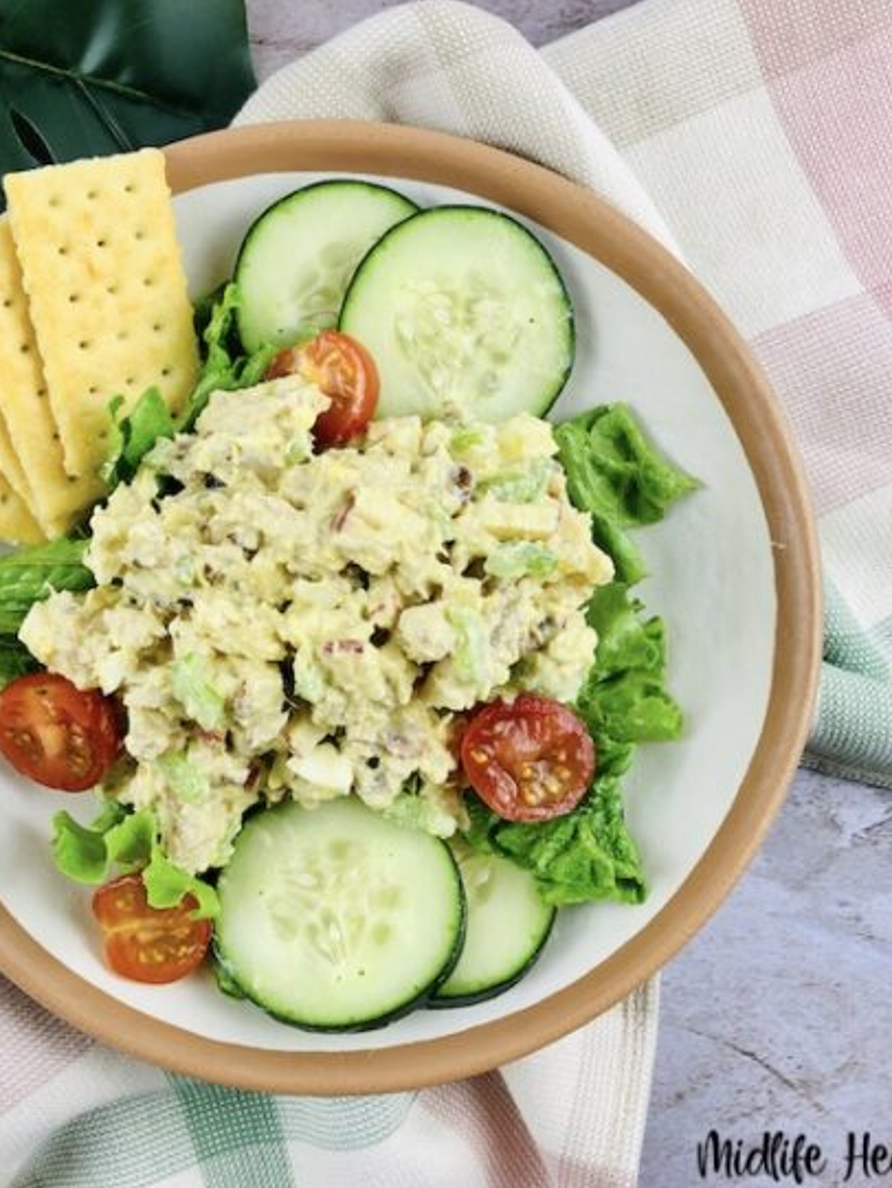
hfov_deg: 37.5
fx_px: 1305
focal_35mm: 38
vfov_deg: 49.0
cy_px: 601
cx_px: 328
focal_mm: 3.99
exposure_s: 1/120
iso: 40
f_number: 1.8
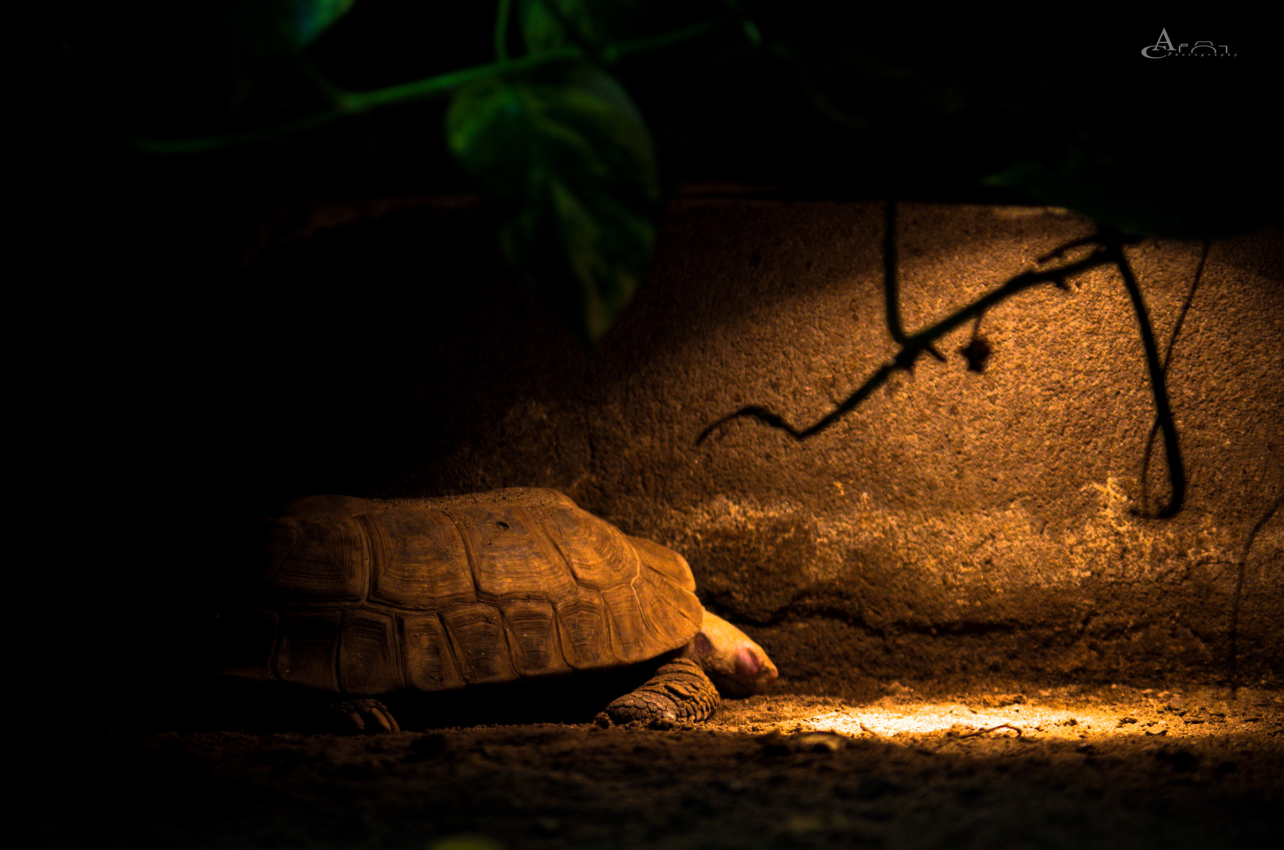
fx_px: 5054
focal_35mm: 142
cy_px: 425
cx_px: 642
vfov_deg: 9.6
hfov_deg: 14.5
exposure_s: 1/125
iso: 1600
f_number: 4.5
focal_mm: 95
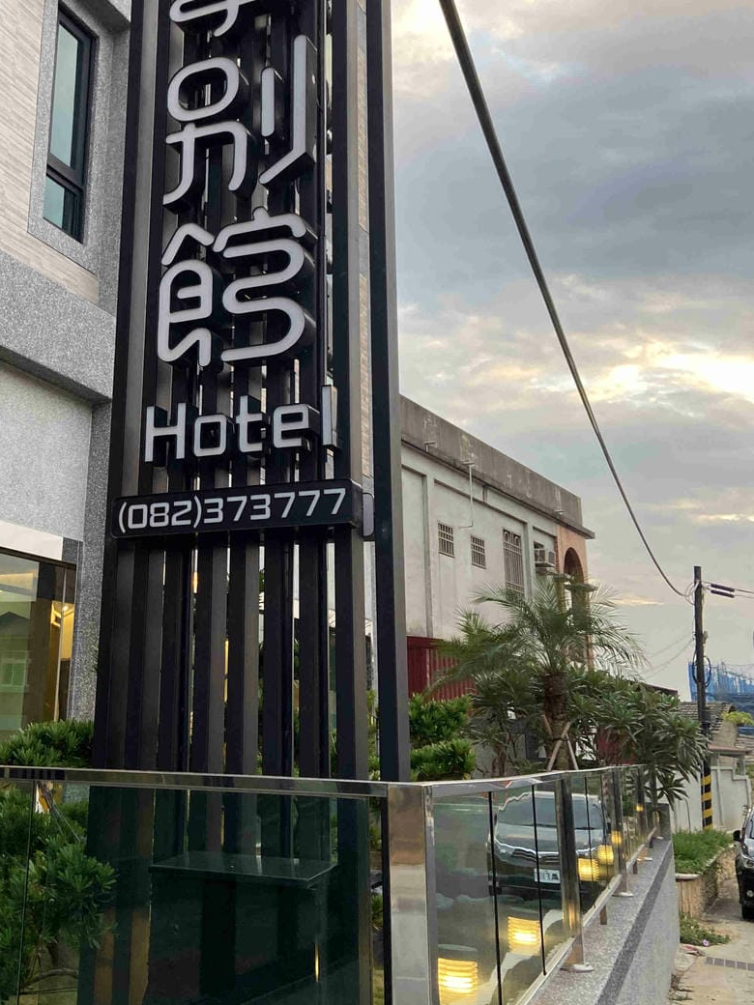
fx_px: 1162
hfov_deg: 35.2
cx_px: 189
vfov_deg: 46.3
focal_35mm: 40
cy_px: 371
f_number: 1.8
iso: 100
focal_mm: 4.25
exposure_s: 1/120
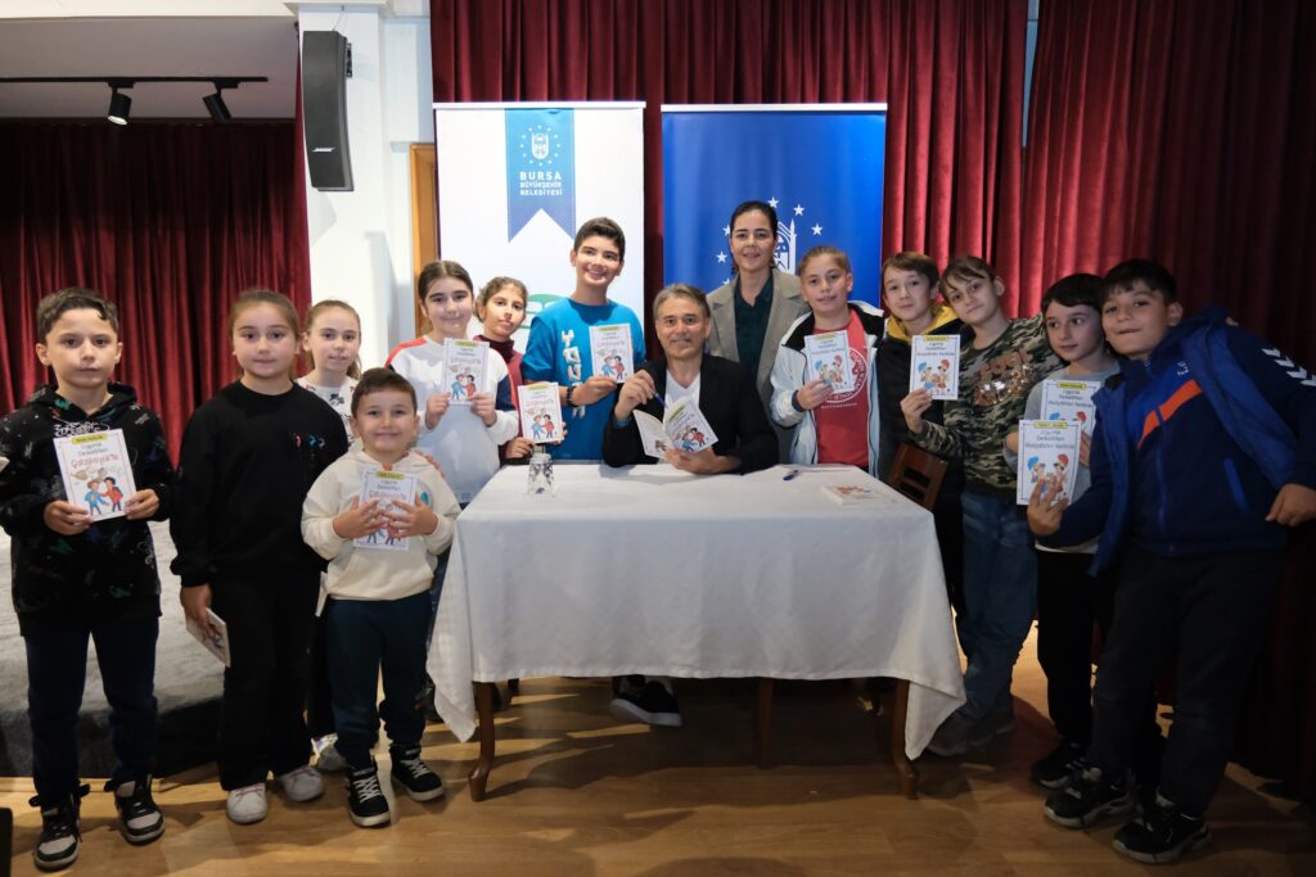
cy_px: 438
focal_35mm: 24
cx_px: 658
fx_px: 877
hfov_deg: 73.7
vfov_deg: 53.1
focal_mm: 16
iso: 5000
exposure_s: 1/160
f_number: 2.8
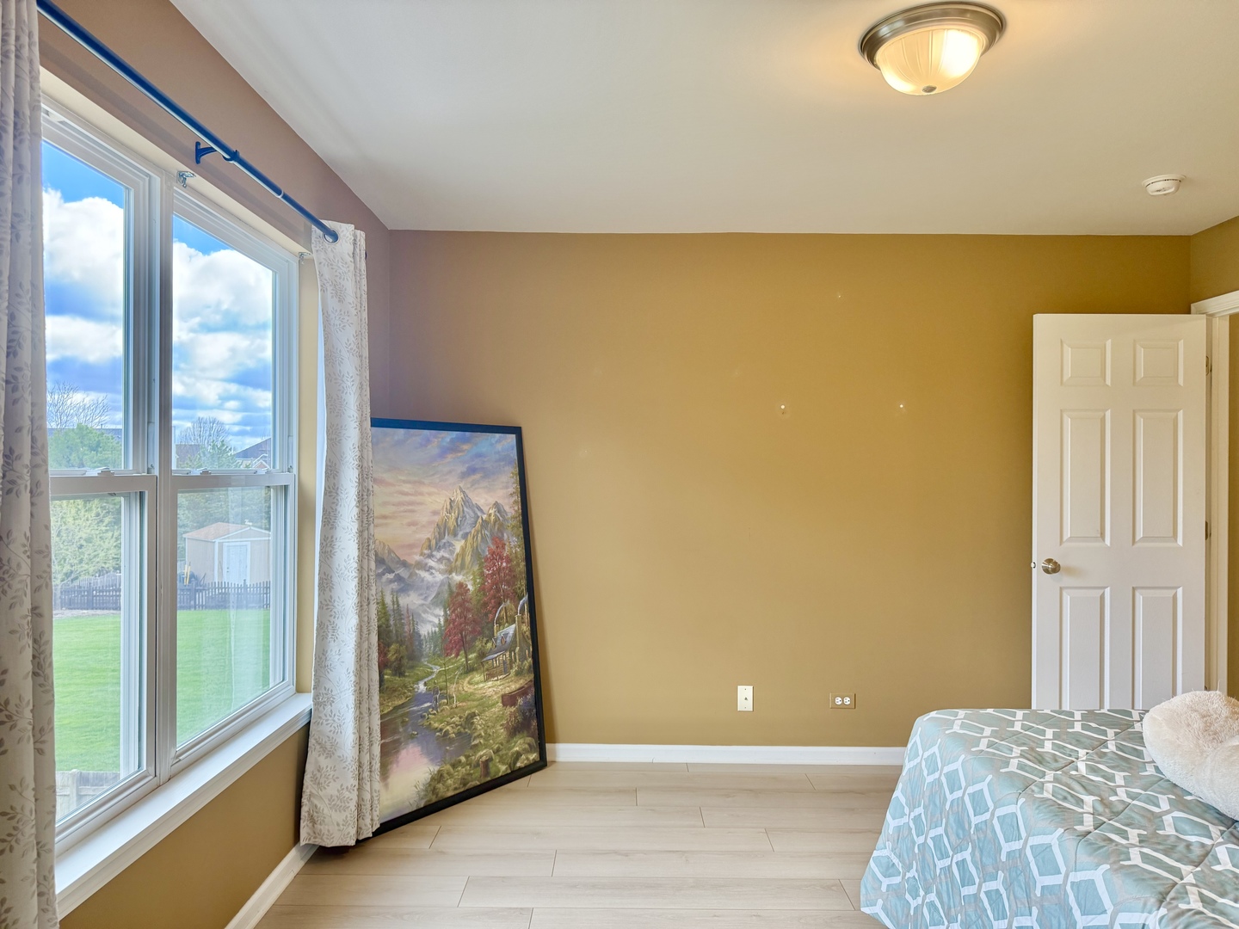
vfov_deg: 56.8
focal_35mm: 24
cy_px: 464
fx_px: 859
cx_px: 620
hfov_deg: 71.6
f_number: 1.78
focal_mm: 6.76
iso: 125
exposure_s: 1/240
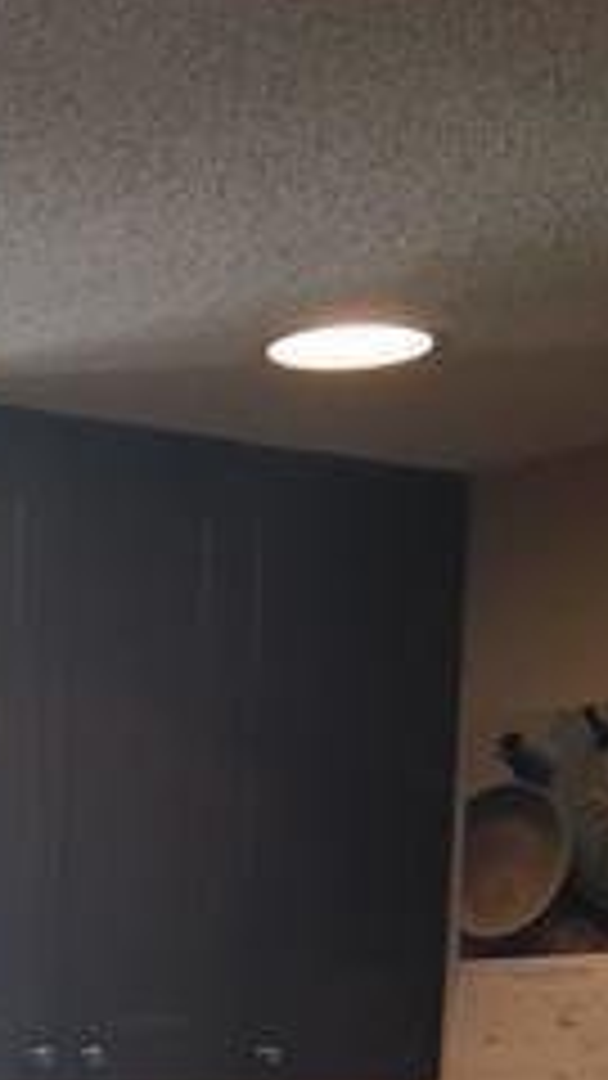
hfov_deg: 11.3
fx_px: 2895
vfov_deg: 18.6
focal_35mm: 101
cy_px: 1634
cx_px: -423
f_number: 2.2
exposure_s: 1/30
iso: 40
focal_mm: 4.15
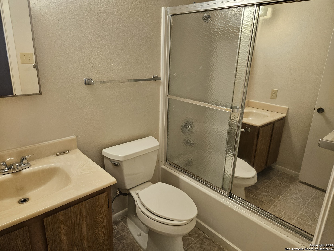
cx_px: 167
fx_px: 222
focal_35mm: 23
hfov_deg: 73.9
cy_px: 126
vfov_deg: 58.9
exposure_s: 1/120
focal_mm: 5.4
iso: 200
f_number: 1.8
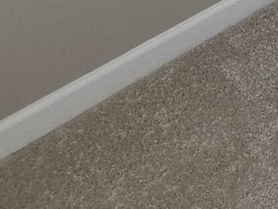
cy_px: -469
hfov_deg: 12.2
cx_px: 786
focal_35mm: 95
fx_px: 763
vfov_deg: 10.0
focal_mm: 2.2
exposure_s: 1/120
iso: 64
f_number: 1.9
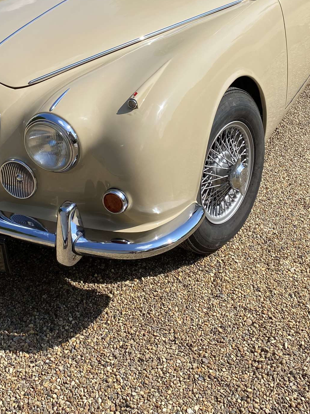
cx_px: 137
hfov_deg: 29.1
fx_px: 597
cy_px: 98
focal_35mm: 50
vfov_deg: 37.2
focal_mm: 4.25
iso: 32
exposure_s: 1/3300
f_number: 1.8
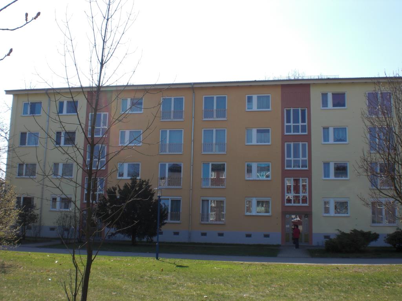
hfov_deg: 49.0
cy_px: 150
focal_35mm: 38
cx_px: 201
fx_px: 441
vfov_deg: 37.7
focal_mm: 6.3
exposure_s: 1/200
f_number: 5.6
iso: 64
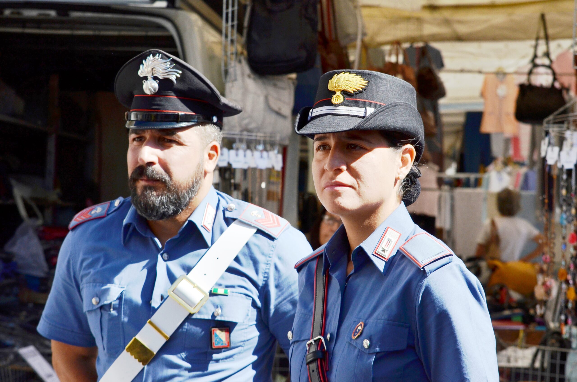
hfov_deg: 24.7
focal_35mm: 82
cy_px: 191
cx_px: 288
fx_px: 1320
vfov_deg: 16.5
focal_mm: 55
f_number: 7.1
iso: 400
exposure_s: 1/1600
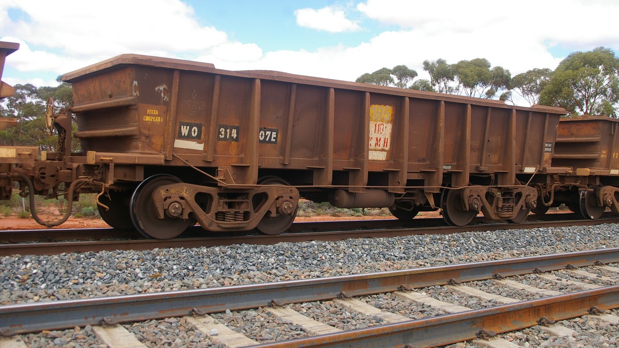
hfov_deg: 51.0
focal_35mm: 40
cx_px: 309
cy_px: 161
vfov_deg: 30.0
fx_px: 649
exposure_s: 1/250
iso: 200
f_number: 8
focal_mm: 25
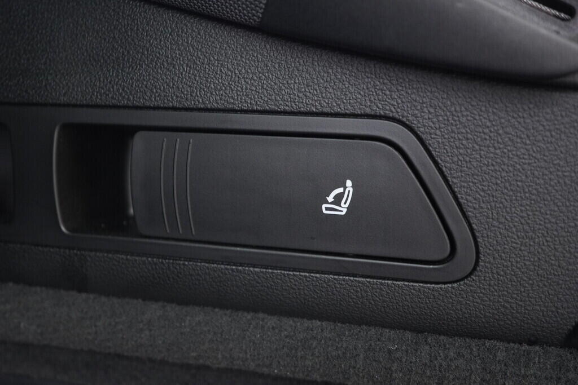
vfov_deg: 36.9
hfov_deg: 53.1
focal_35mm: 36
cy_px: 192
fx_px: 578
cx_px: 289
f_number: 2.8
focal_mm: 24
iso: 1000
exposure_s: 1/40
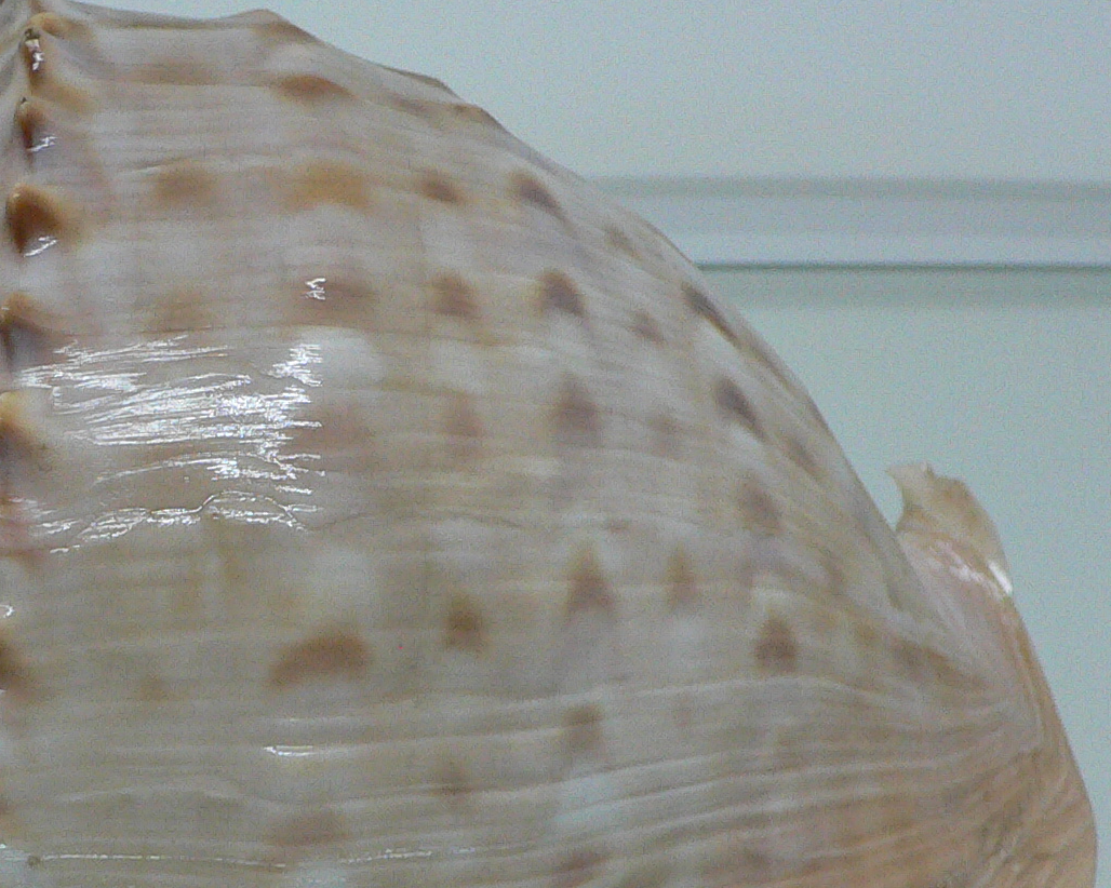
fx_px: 2203
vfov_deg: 22.8
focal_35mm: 67
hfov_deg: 27.9
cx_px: 279
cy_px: 486
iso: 200
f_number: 2.8
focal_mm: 4.6
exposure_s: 1/60
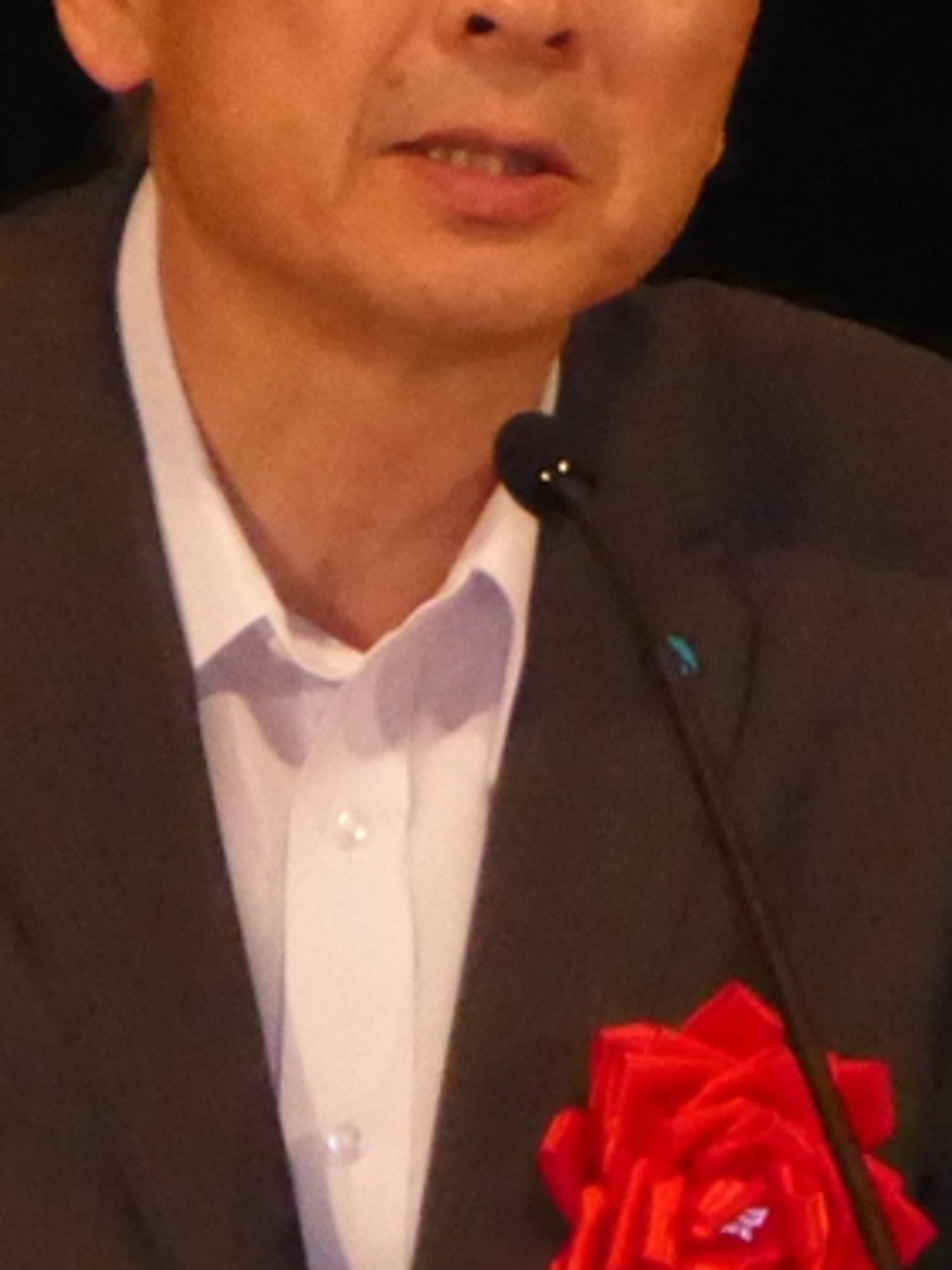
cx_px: 432
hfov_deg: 2.6
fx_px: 20766
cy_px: 540
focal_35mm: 566
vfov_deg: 3.5
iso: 1600
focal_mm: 47.3
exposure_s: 1/80
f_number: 5.8
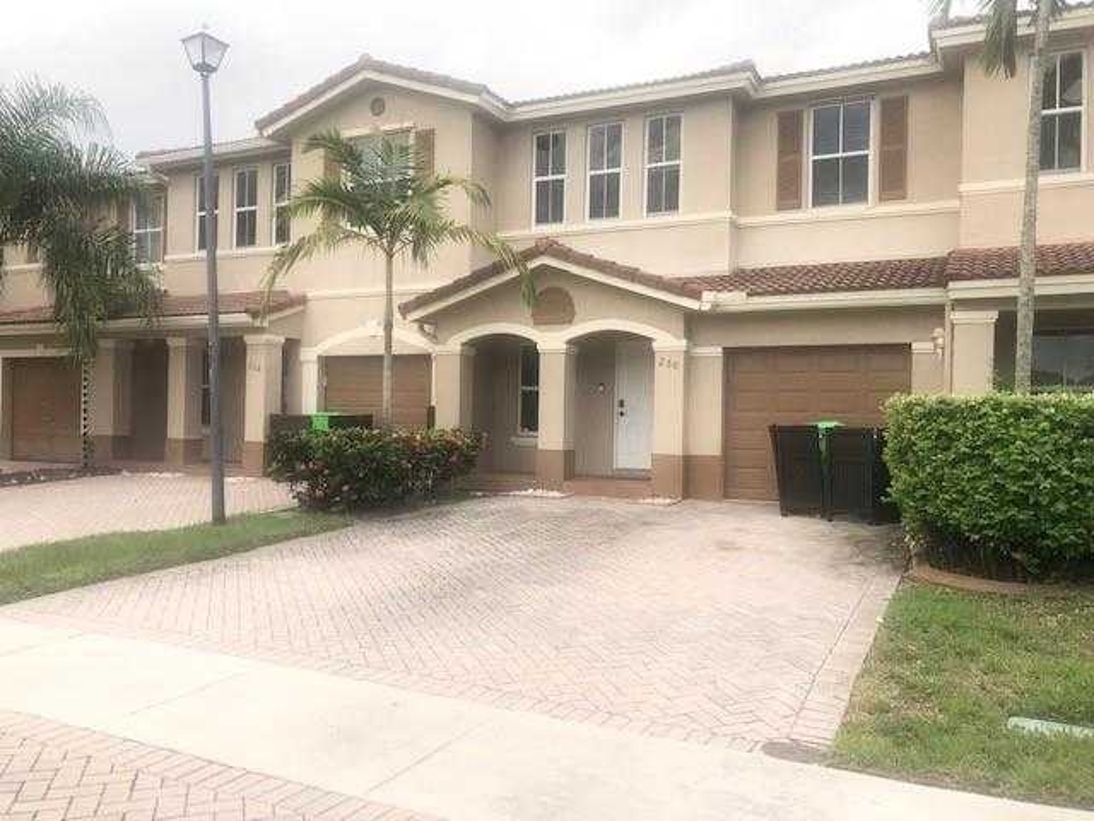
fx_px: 885
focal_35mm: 28
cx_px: 547
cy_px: 410
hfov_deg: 63.4
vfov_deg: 49.7
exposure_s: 1/1312
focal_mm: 4
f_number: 1.8
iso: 20
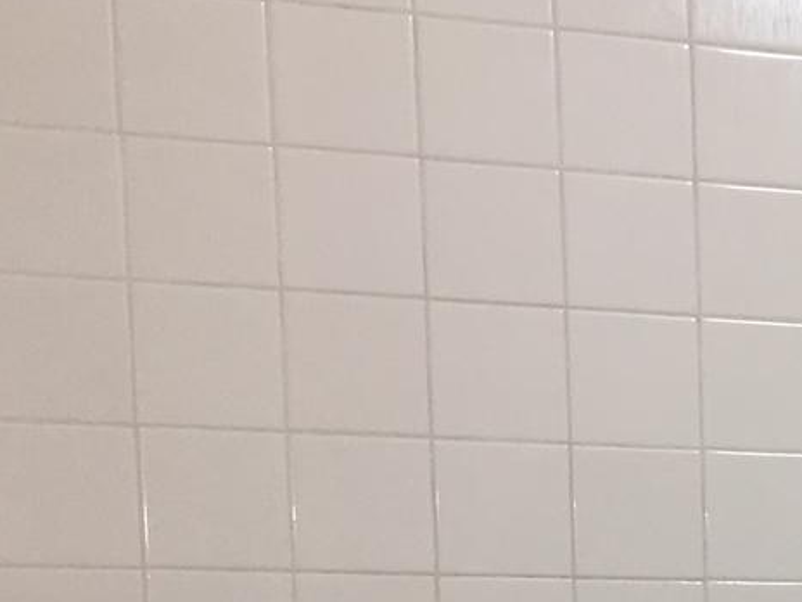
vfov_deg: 10.9
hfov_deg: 13.7
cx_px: 1478
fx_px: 2966
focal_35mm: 128
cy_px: 1060
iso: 25
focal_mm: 4.15
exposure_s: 1/30
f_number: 2.2
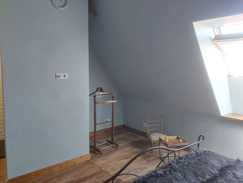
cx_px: 122
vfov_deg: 54.9
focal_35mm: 25
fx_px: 175
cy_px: 92
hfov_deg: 69.4
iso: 250
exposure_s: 1/60
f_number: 1.8
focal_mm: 5.23
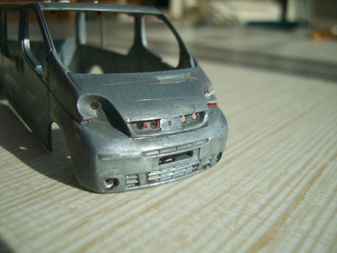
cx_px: 168
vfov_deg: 40.7
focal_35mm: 35
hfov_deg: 52.6
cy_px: 126
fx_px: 341
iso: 50
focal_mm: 7.4
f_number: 7.1
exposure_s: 1/250
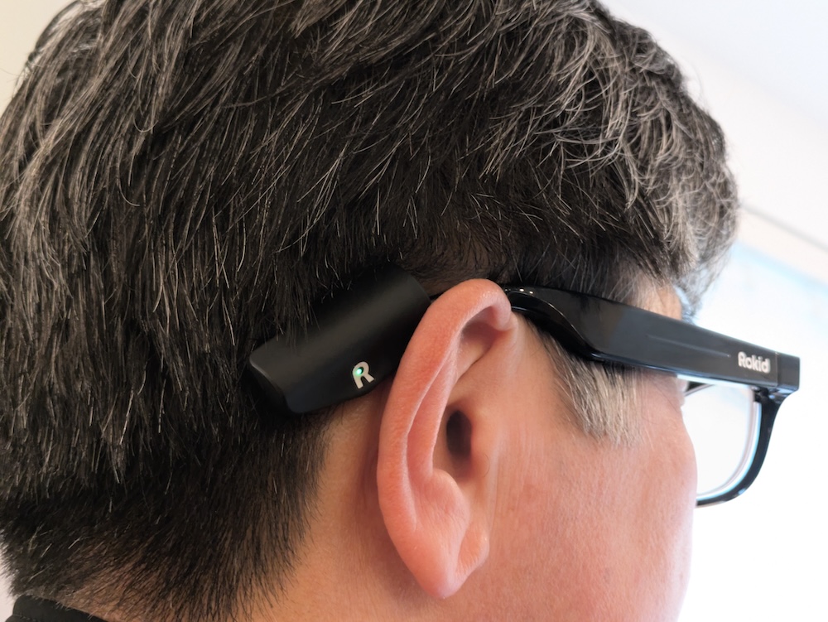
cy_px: 311
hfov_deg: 37.5
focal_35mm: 51
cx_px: 414
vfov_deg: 28.6
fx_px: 1220
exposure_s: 1/50
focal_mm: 5.43
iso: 412
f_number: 1.89
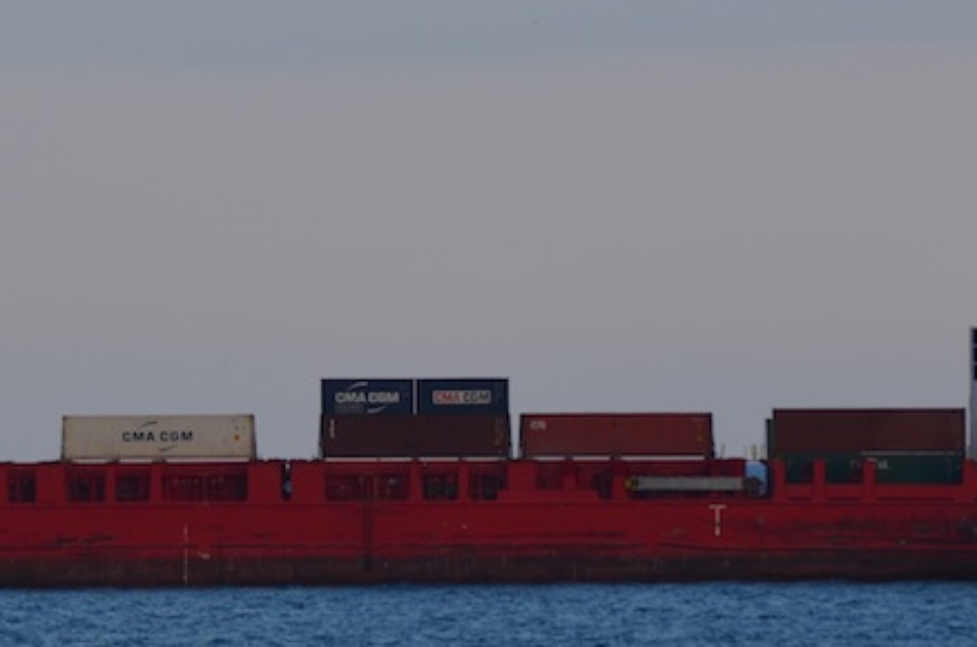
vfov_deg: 3.1
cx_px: 163
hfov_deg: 4.7
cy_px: 127
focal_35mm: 438
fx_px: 11865
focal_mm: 125
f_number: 8
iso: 200
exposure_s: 1/250
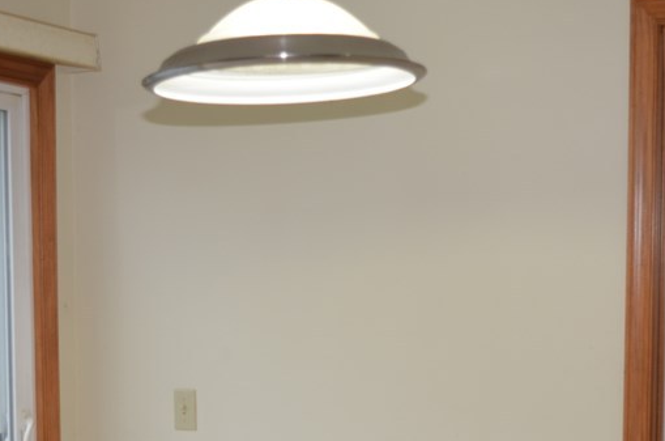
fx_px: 1419
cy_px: 392
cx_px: 323
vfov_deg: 17.4
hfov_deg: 26.4
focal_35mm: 77
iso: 320
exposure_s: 1/60
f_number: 4
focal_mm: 24
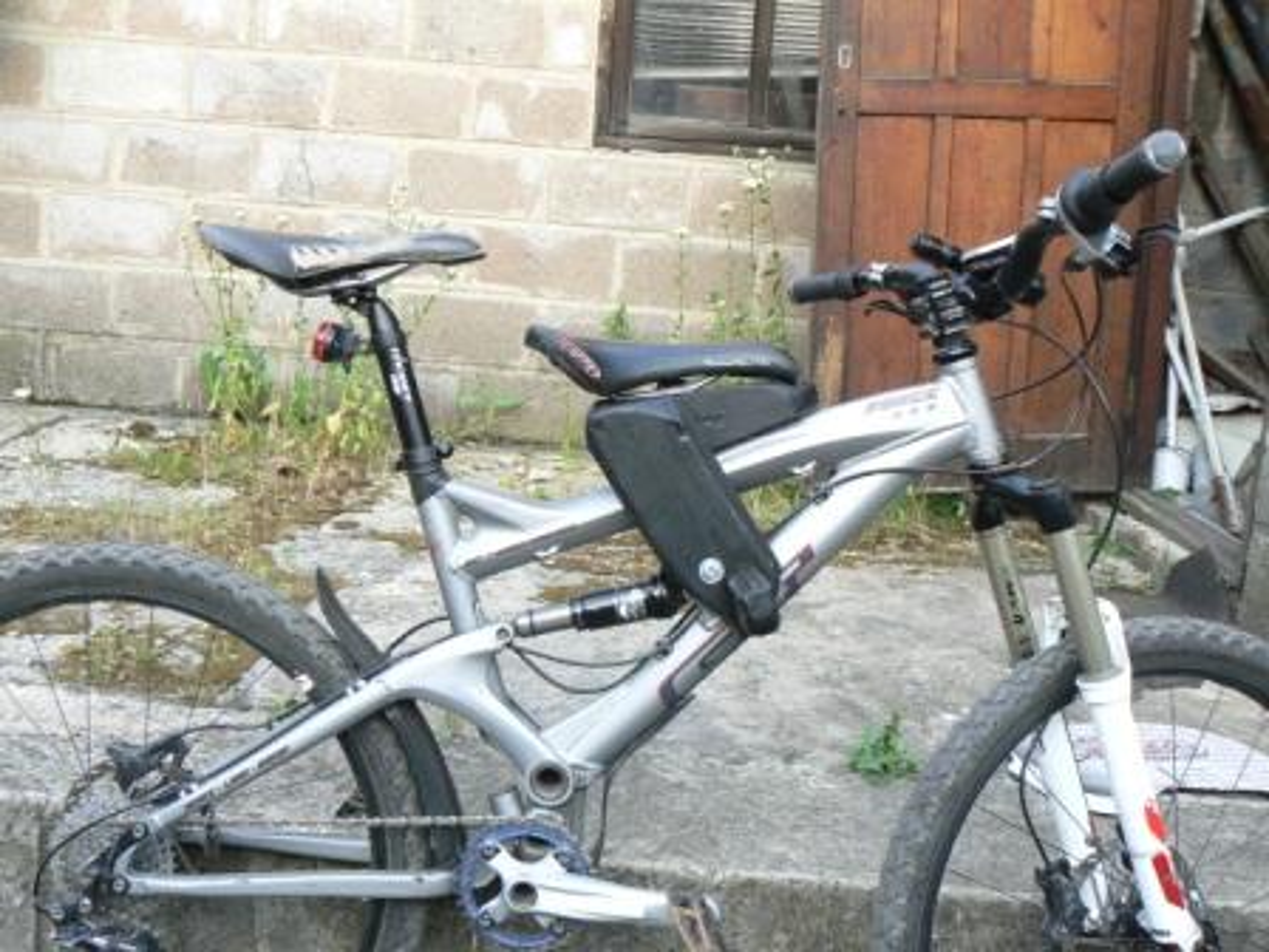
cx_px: 634
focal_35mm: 36
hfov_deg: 51.4
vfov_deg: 39.7
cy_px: 476
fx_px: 1320
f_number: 4.5
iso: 200
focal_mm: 6
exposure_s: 1/100
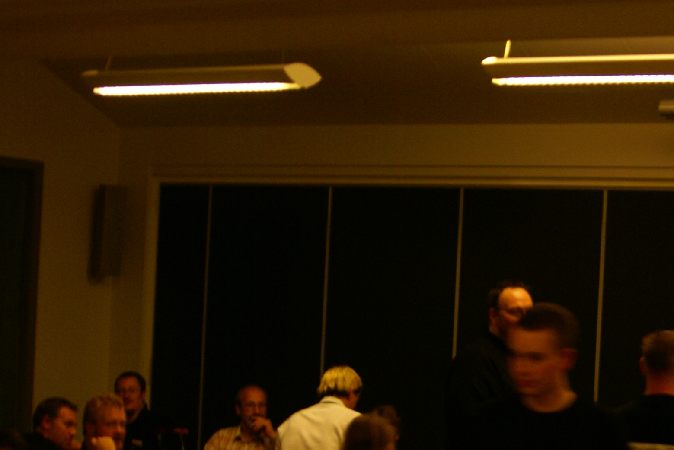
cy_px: 304
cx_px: 470
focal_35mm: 78
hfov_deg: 25.8
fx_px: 1461
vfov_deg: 17.5
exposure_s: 1/15
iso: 400
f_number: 4
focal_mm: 28
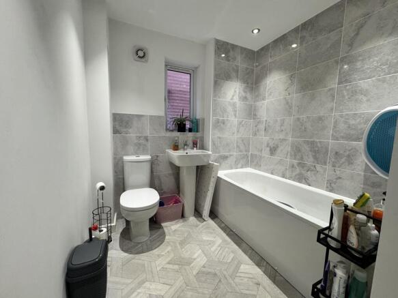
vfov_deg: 85.7
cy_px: 149
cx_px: 199
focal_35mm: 14
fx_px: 161
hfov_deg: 102.1
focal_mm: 2.22
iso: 250
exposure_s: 1/100
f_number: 2.2
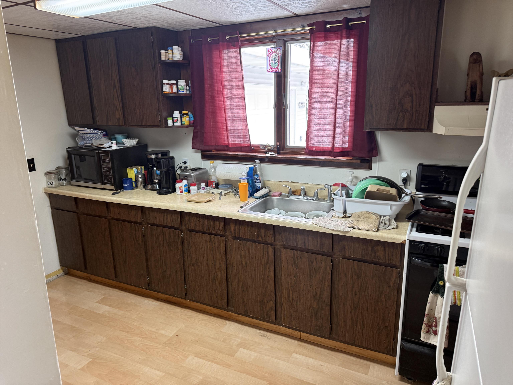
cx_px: 256
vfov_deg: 56.8
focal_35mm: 24
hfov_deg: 71.6
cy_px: 192
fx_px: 356
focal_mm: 6.76
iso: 160
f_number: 1.78
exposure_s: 1/60
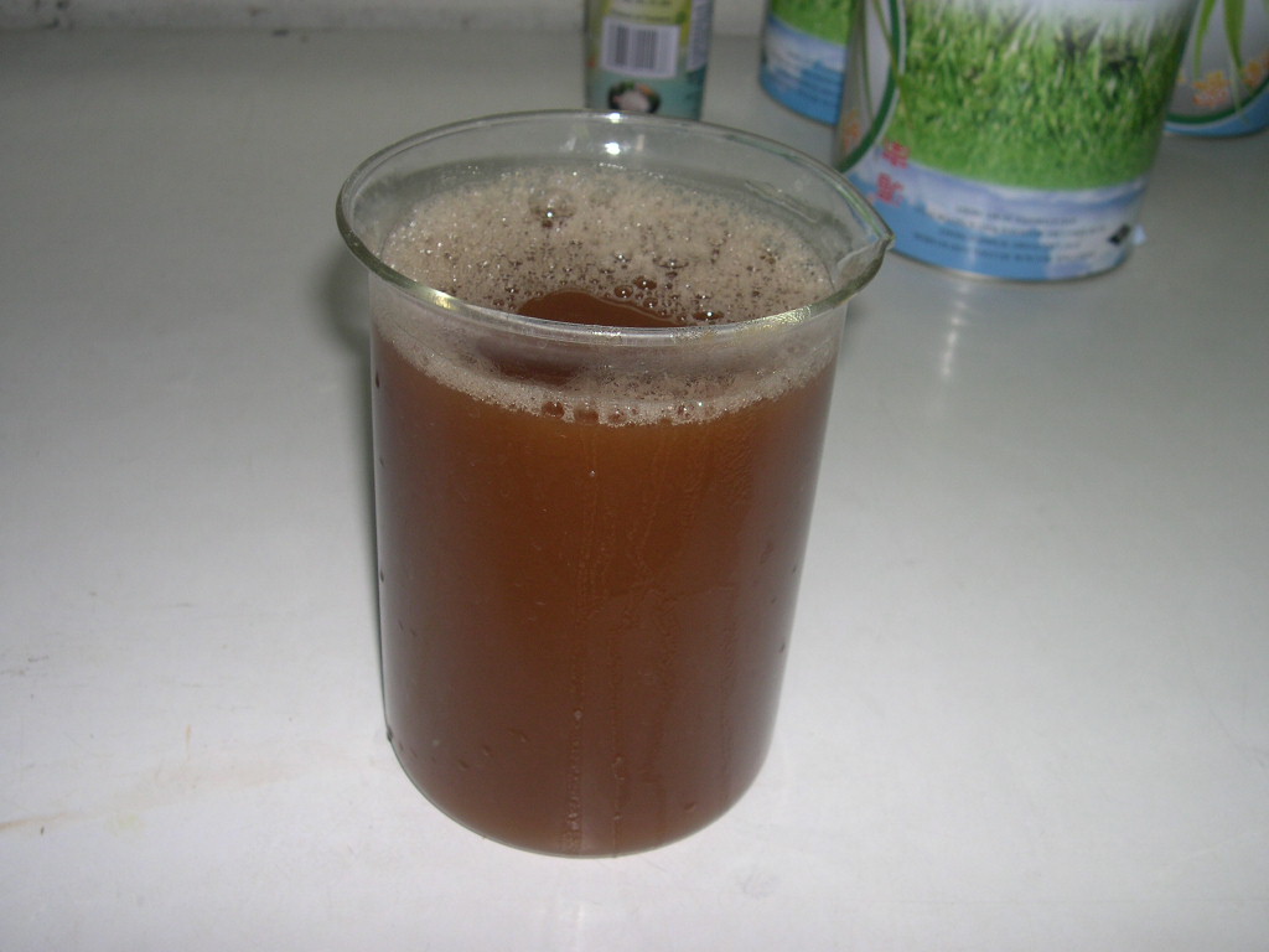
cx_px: 634
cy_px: 476
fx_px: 1393
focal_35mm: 38
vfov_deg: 37.7
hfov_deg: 49.0
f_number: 7.6
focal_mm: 8
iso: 100
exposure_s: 1/30
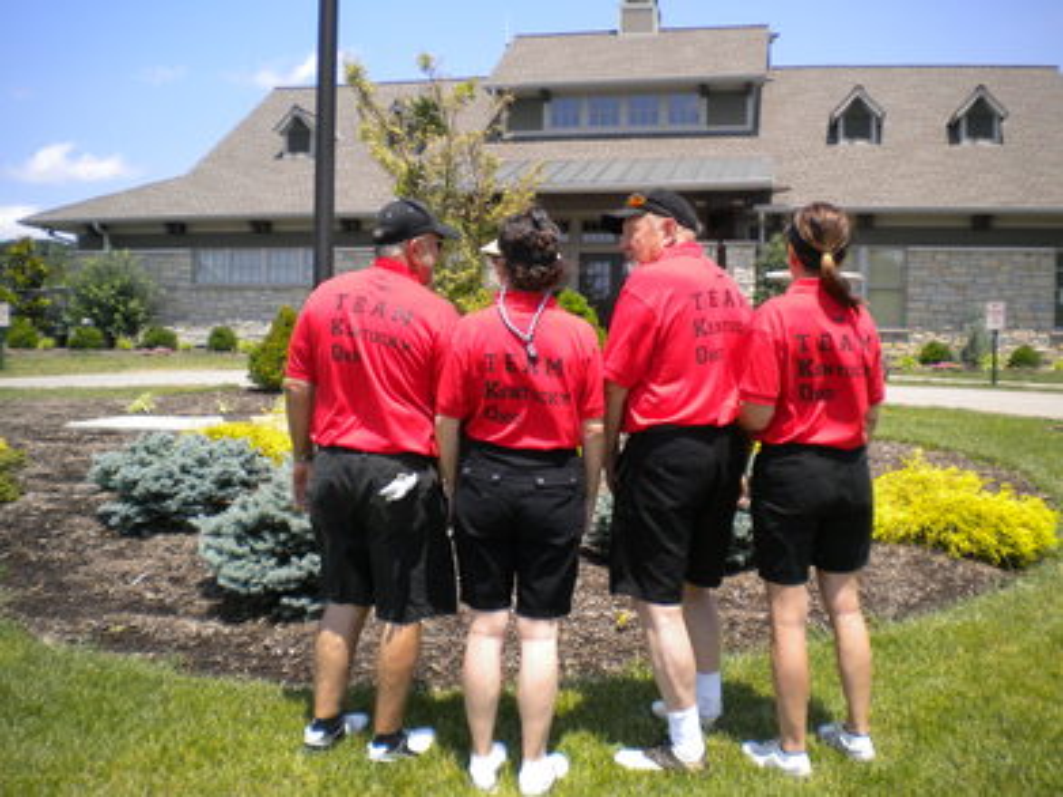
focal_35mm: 35
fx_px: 1074
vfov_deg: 40.7
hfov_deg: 52.6
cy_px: 398
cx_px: 532
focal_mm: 6.3
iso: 80
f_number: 4.6
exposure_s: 1/388
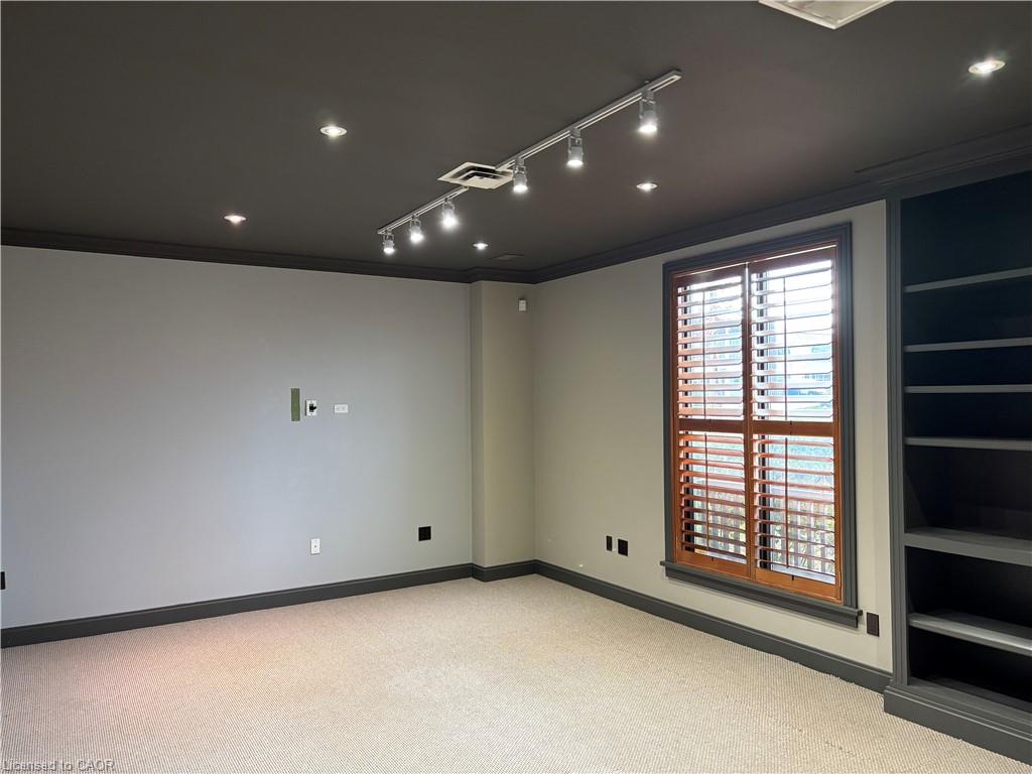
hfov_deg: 67.3
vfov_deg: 53.1
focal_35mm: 26
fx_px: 775
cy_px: 387
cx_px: 516
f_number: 1.6
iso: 160
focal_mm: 5.96
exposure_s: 1/60
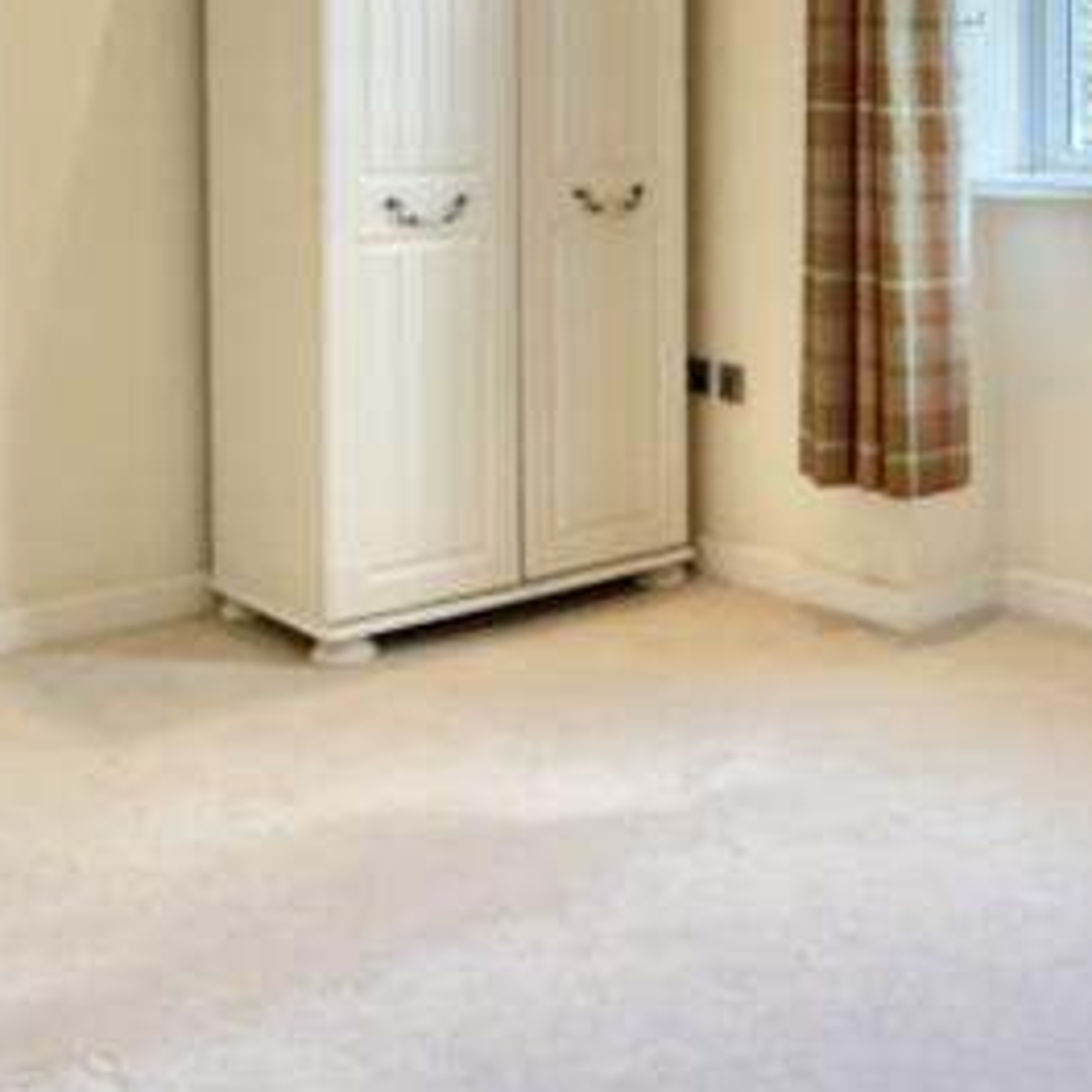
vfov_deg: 33.5
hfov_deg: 33.7
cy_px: 112
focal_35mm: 48
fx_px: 1713
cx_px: 956
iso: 320
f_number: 2.2
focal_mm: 2.22
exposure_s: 1/100
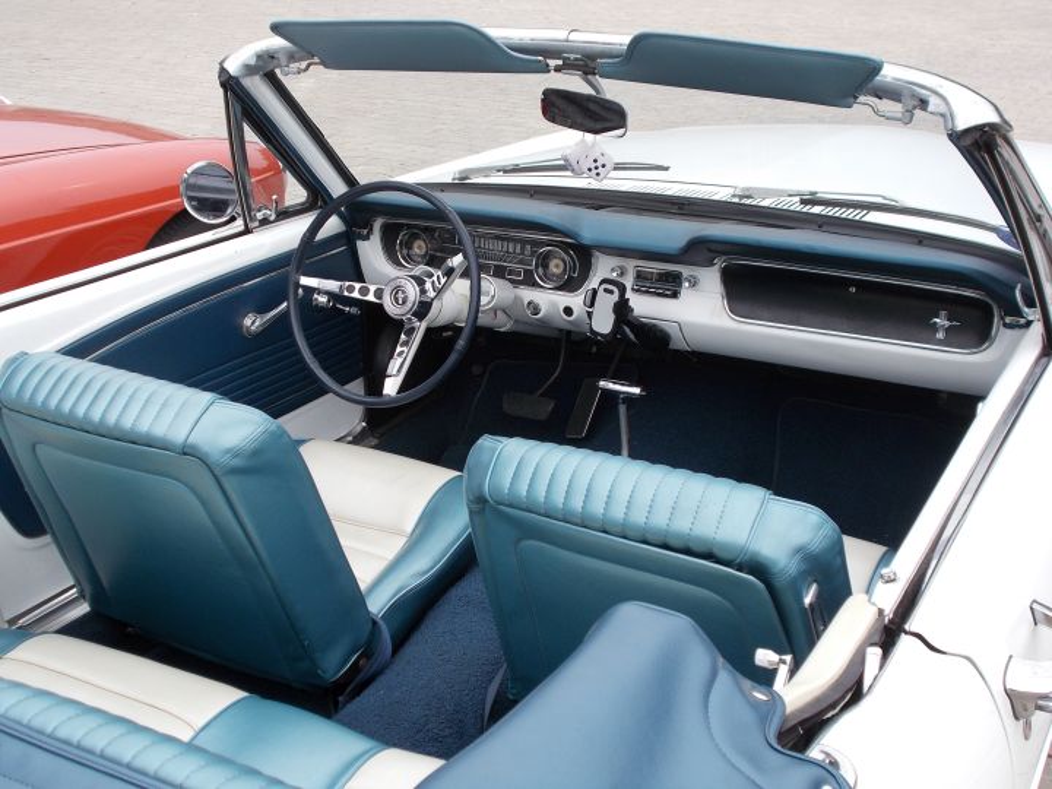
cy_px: 394
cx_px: 526
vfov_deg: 32.9
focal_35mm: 44
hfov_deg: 42.9
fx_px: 1337
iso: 80
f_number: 4.2
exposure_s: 1/125
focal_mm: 7.9
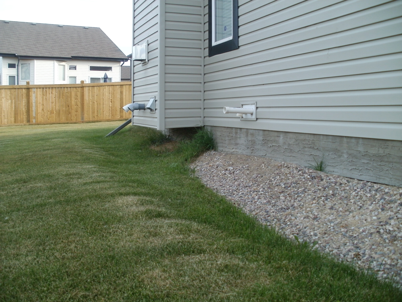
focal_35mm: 36
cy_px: 151
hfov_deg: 51.4
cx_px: 201
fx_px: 418
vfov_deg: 39.7
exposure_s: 1/200
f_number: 3.5
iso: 100
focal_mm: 6.3
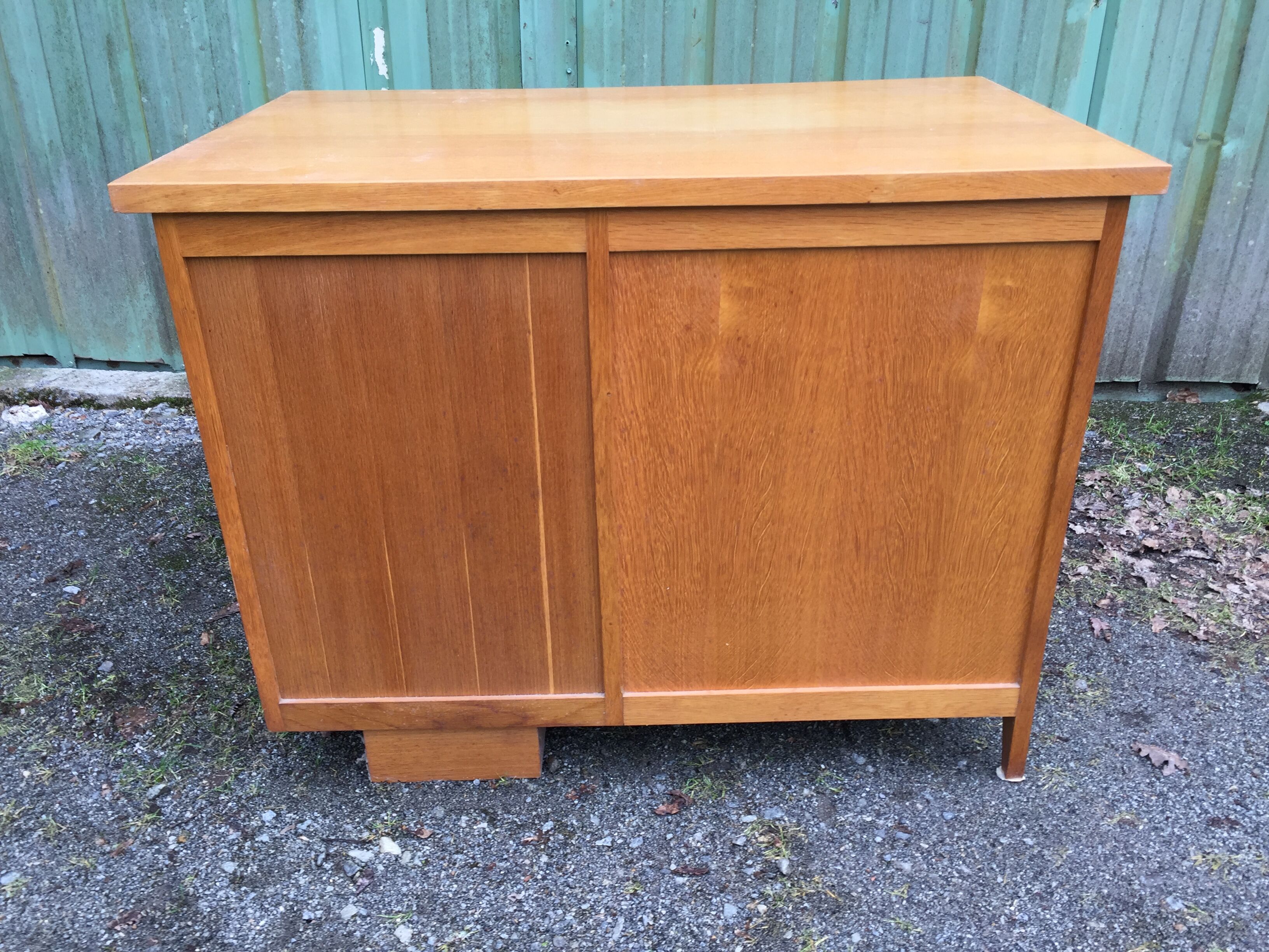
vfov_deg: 48.2
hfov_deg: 61.7
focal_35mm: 29
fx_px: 1063
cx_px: 634
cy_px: 476
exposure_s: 1/107
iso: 32
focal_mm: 4.15
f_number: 2.2
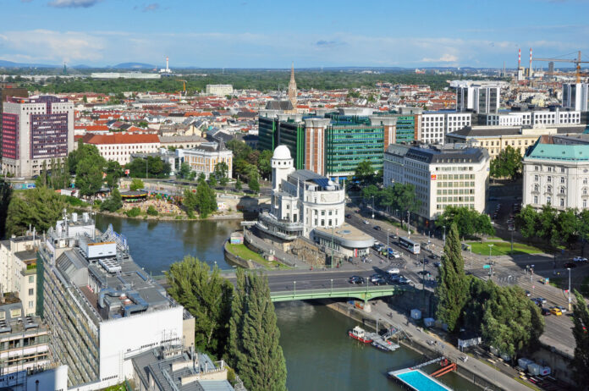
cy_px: 196
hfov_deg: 46.5
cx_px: 294
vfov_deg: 31.8
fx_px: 686
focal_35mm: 42
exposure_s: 1/320
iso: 200
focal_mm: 28
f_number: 10
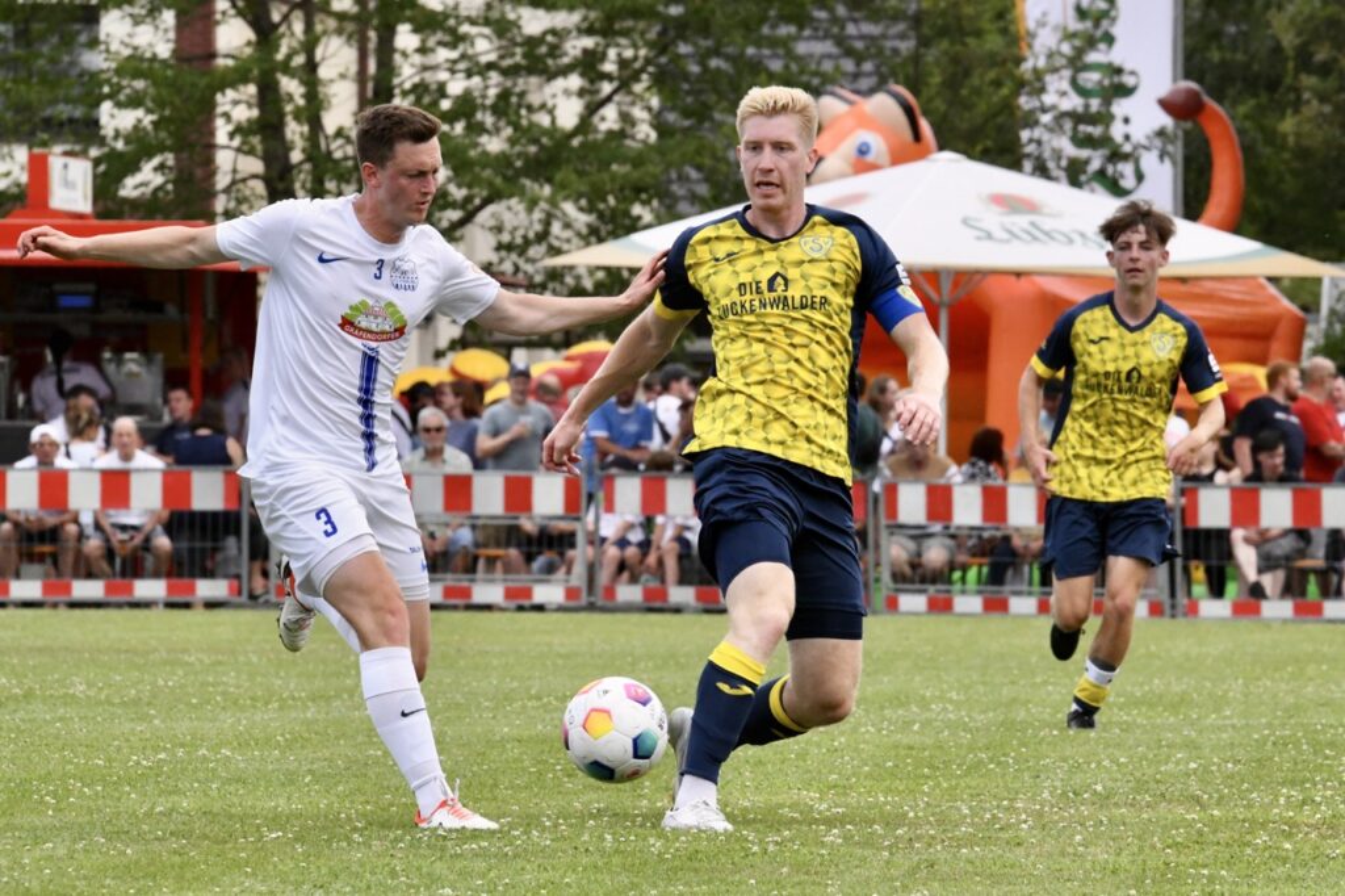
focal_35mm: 360
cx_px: 672
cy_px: 448
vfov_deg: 3.8
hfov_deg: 5.7
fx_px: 13445
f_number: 16
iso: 5000
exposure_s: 1/1600
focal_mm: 360
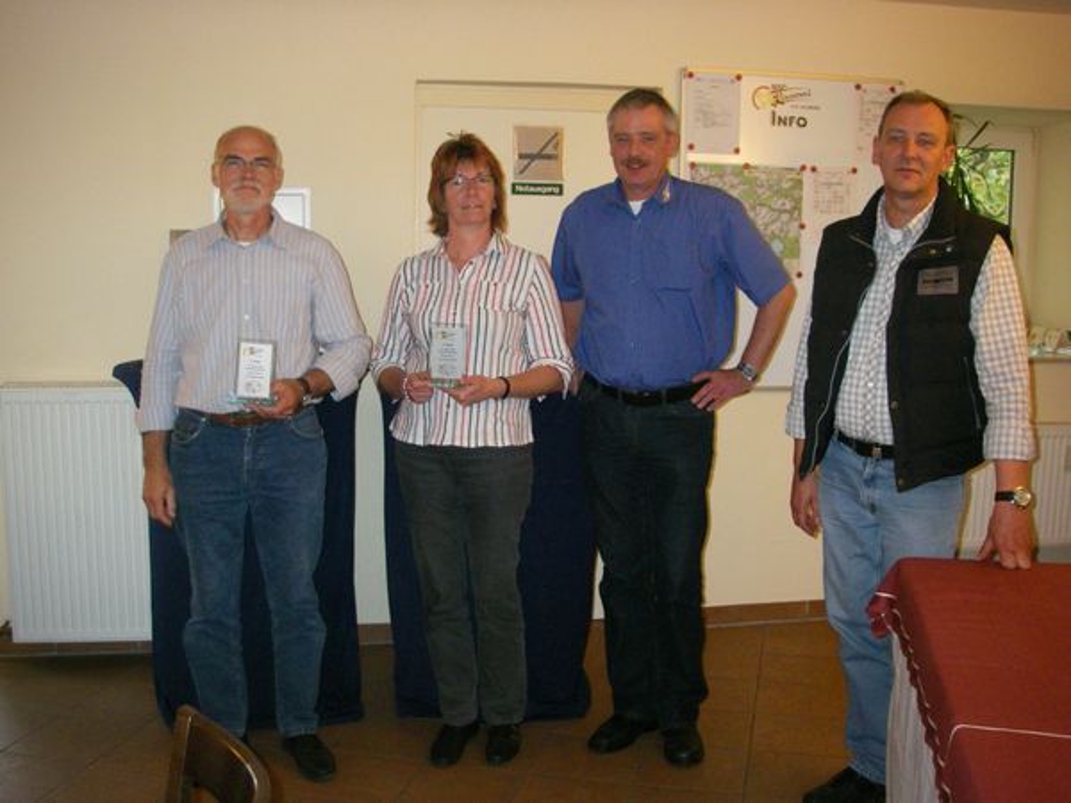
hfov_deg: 49.0
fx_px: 1176
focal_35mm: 38
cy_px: 402
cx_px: 536
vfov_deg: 37.7
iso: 400
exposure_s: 1/50
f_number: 3.3
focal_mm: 6.3
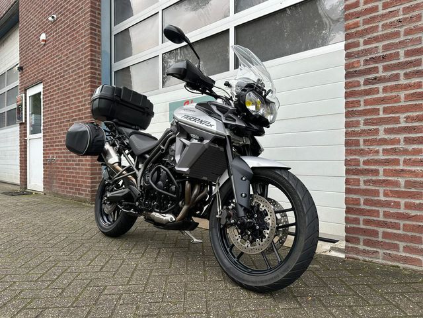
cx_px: 212
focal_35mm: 24
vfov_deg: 56.8
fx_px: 293
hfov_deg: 71.6
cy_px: 159
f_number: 1.78
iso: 64
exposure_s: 1/121
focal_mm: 6.86
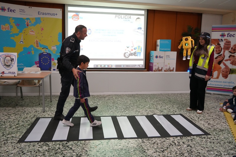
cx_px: 118
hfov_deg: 63.7
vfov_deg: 44.9
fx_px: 190
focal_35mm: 29
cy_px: 78
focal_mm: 29
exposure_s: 1/160
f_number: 4
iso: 5000
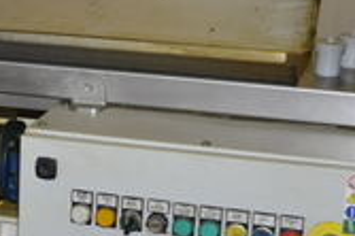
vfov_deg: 10.8
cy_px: 171
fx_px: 1241
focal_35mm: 126
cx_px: -123
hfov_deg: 15.4
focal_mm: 20
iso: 800
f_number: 3.8
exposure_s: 1/60
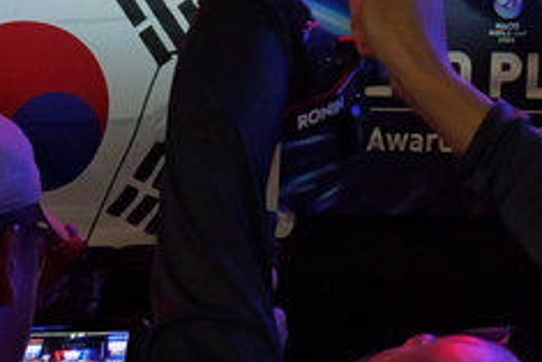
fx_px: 2305
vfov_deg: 7.8
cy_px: -740
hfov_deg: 12.0
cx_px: 1077
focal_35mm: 153
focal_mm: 20
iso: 4000
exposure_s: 1/250
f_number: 7.1
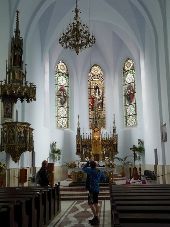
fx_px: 275
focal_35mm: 42
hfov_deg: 34.3
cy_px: 114
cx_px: 85
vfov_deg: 44.8
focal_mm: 6.8
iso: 400
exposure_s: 1/60
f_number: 3.2
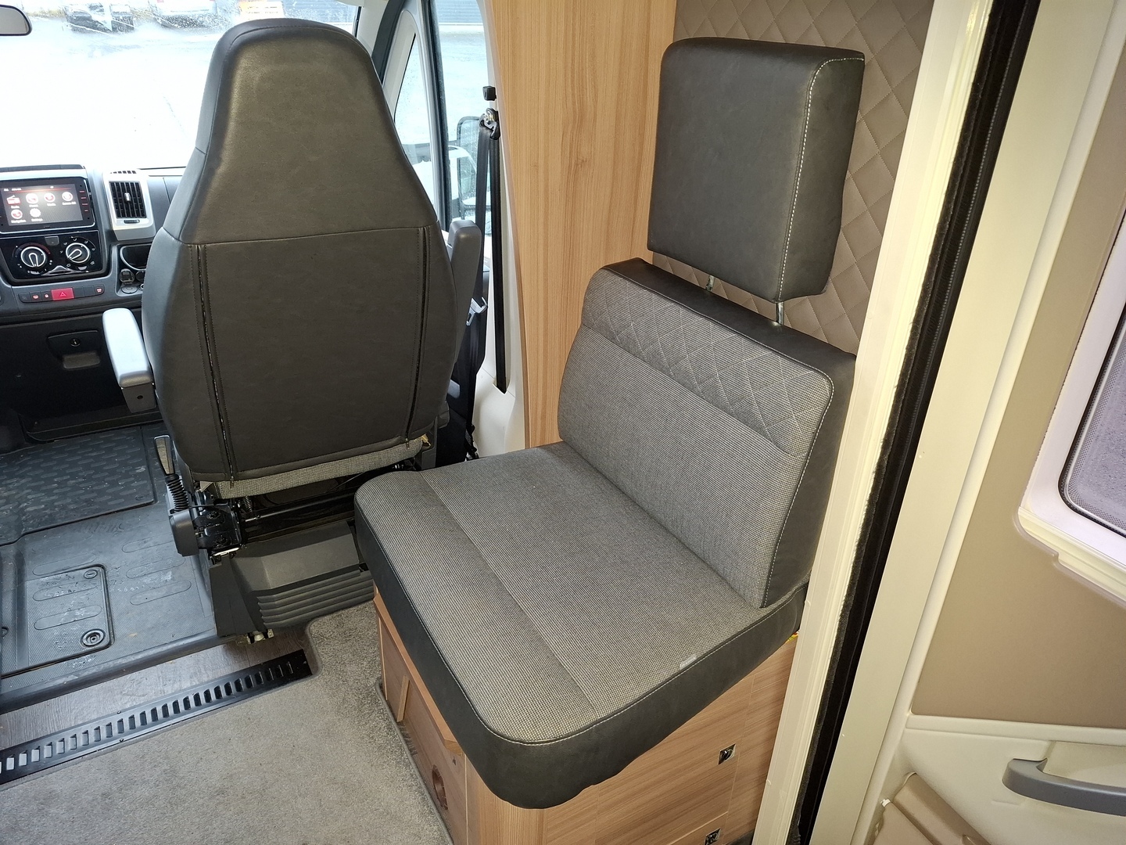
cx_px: 563
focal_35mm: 23
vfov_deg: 58.9
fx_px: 748
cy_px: 422
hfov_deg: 73.9
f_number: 1.8
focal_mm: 5.54
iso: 320
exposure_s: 1/25
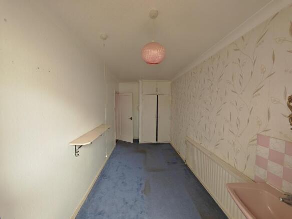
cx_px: 146
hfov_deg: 106.2
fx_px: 110
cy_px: 110
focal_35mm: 13
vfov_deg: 89.9
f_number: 2
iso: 500
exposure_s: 1/50
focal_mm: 1.82
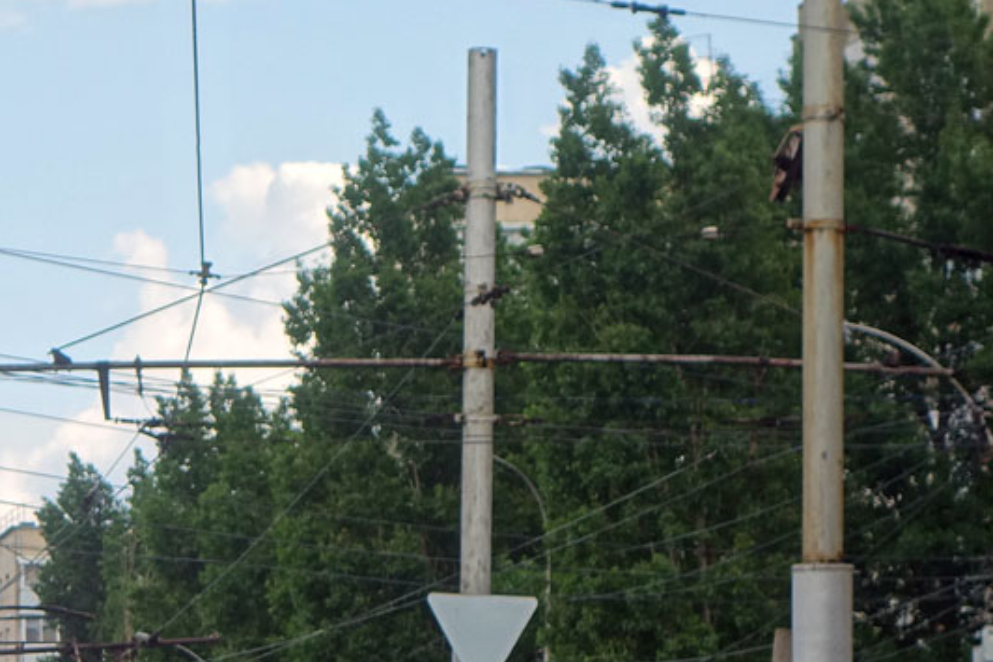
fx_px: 5849
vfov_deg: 6.5
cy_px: 653
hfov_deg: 9.6
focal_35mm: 212
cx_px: -47
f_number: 5.6
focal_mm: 34.94
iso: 125
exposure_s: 1/400
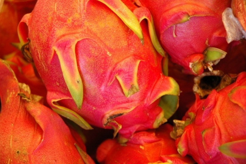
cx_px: 123
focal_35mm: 105
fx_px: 717
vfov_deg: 13.0
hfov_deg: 19.5
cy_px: 82
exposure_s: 1/60
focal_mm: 70
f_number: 4.5
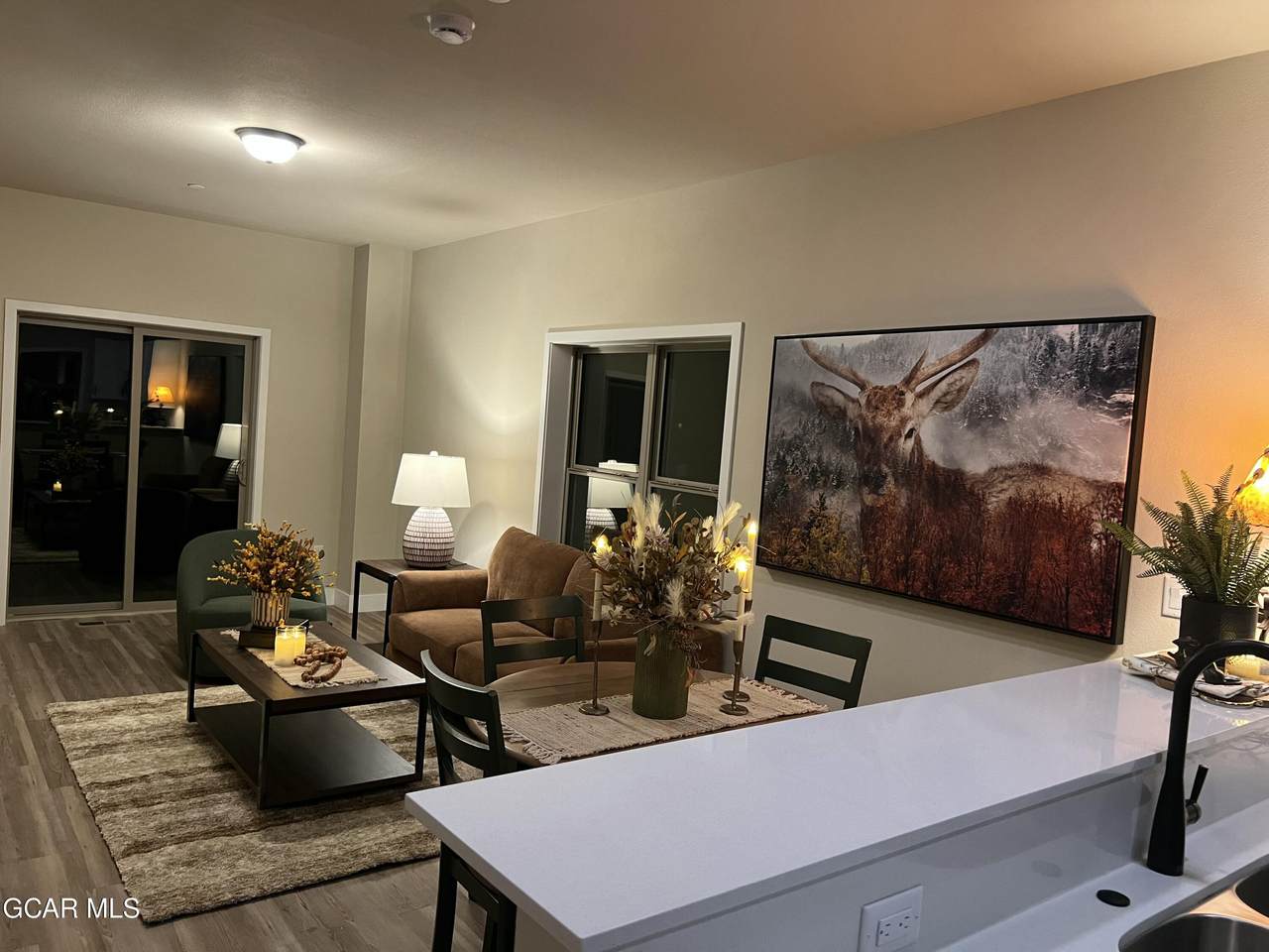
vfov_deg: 53.1
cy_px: 476
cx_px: 634
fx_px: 953
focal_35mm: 26
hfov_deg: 67.3
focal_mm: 5.7
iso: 320
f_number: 1.5
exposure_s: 1/51
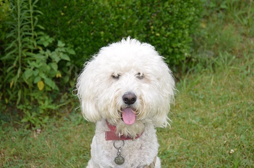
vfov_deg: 15.1
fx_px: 634
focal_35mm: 90
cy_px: 84
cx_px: 127
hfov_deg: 22.7
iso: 100
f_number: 6.3
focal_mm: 60
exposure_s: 1/250
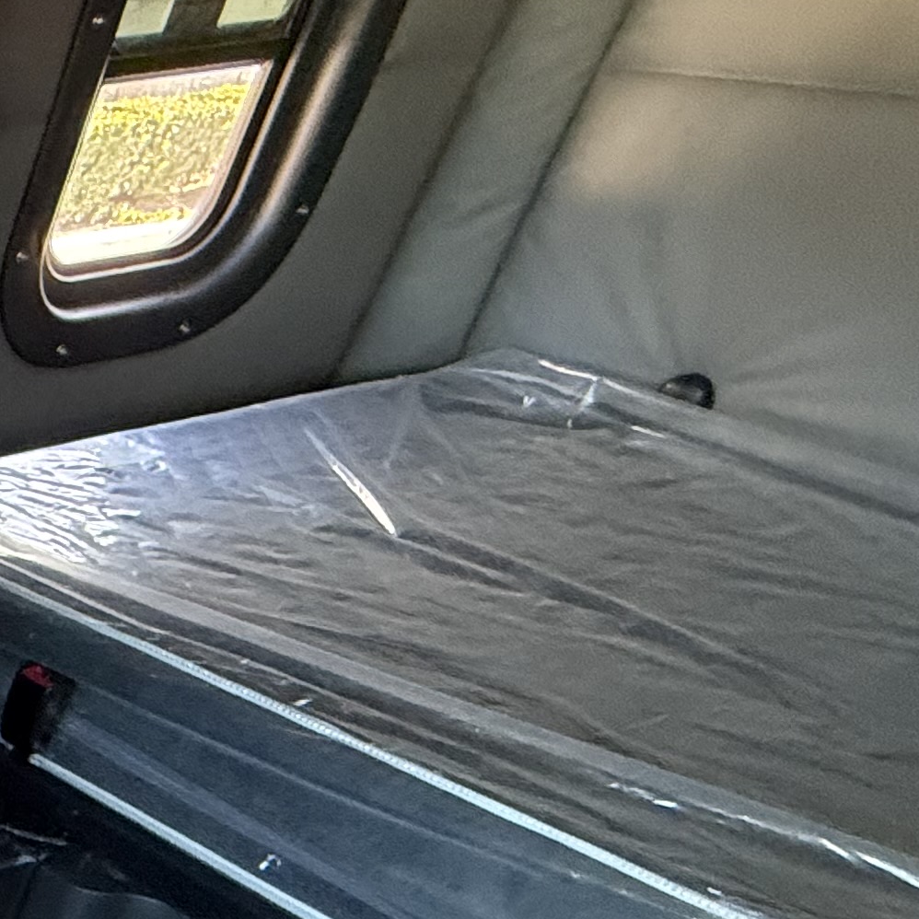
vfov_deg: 28.9
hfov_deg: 20.1
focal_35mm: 50
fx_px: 1502
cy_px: 1134
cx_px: -855
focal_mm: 2.22
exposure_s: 1/62
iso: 320
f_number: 2.2
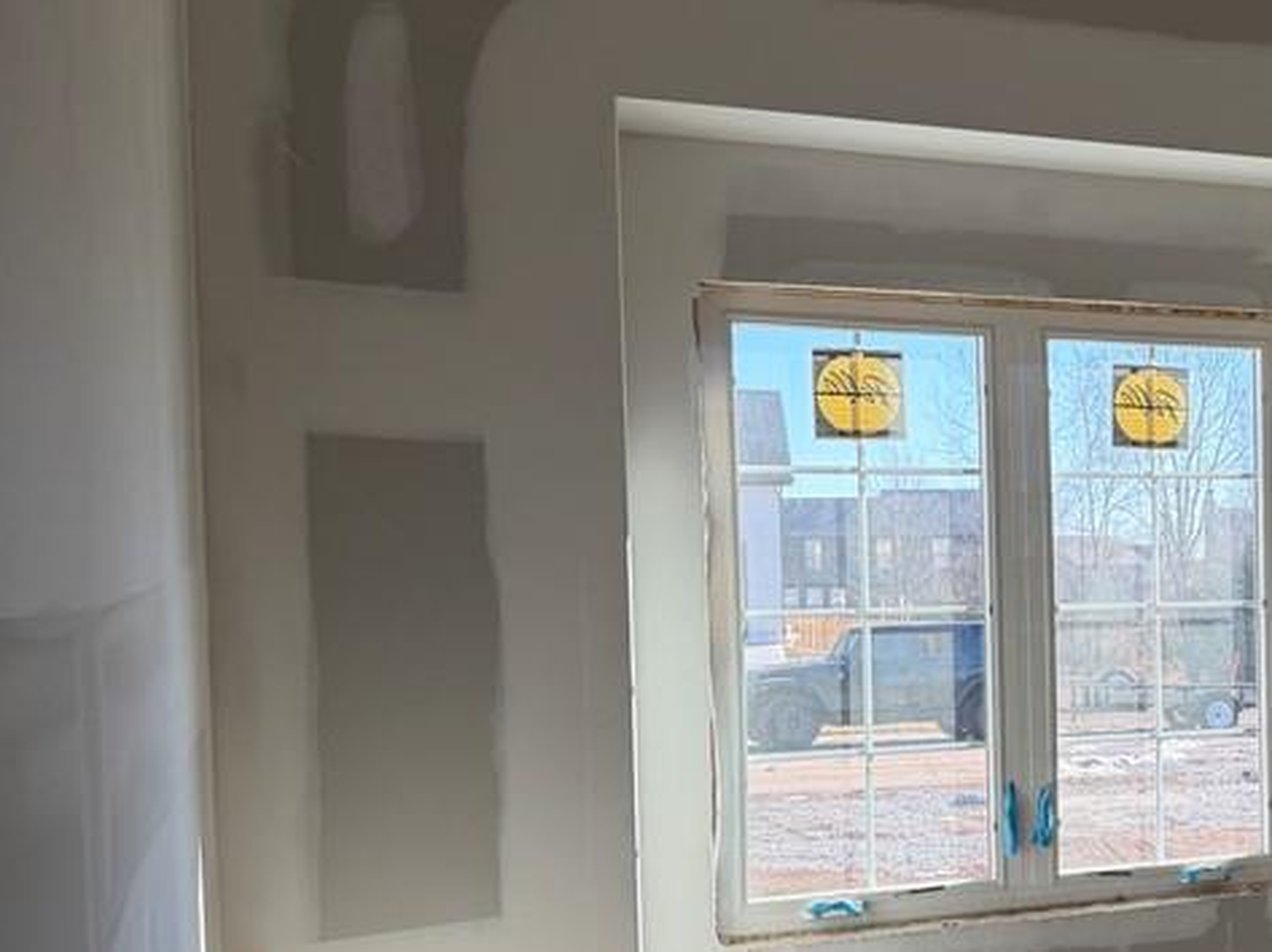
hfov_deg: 33.1
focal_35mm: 52
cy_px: 643
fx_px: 1909
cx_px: 1328
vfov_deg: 27.8
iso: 100
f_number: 1.78
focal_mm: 6.76
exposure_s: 1/514
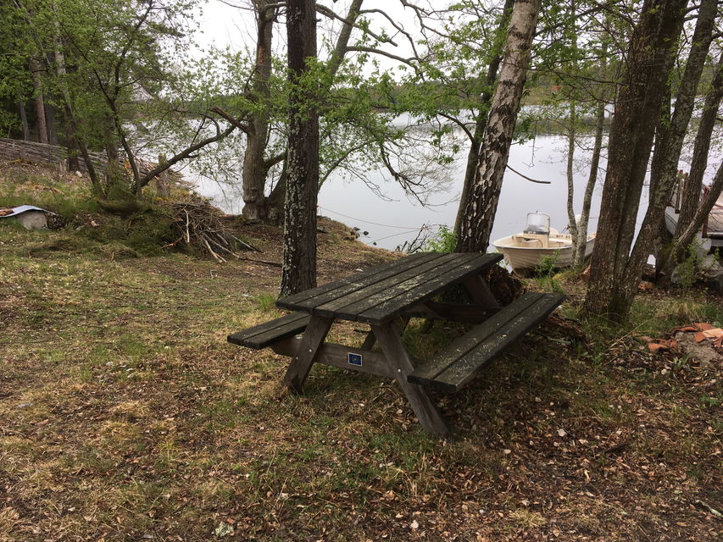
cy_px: 271
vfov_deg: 48.2
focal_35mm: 29
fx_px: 606
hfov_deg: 61.7
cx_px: 362
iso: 25
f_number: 2.2
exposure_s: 1/217
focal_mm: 4.15
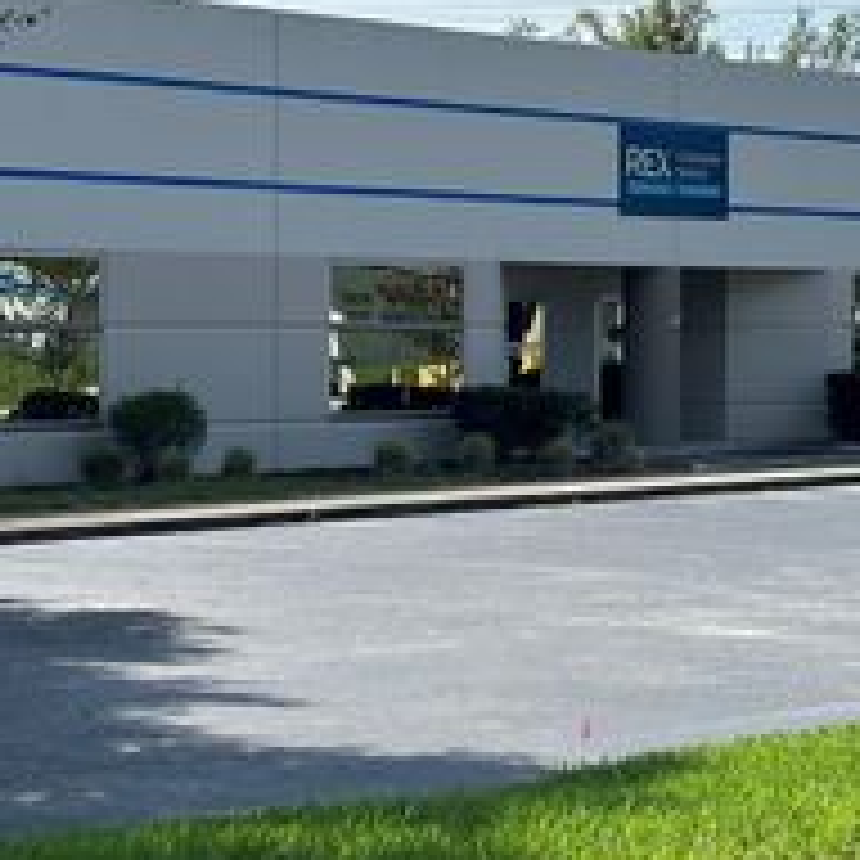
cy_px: 281
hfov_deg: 15.6
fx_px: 3120
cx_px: 617
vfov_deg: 15.7
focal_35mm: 111
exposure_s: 1/5000
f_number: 1.78
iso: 64
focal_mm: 6.86
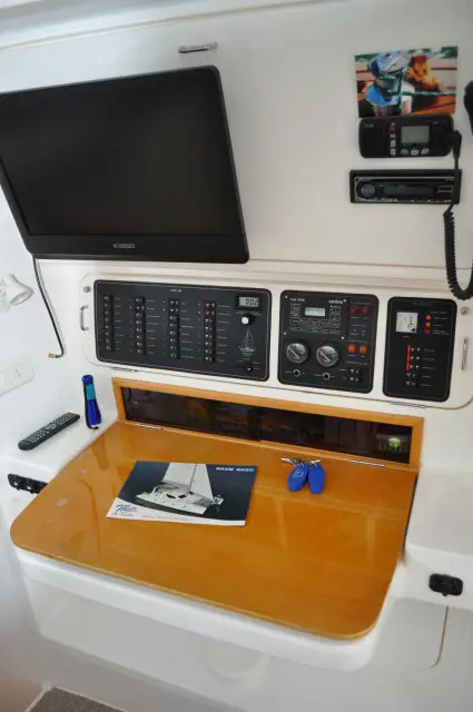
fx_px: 534
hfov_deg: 47.8
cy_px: 356
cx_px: 236
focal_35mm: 27
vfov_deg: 67.4
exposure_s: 1/60
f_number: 3.5
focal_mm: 18
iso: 800
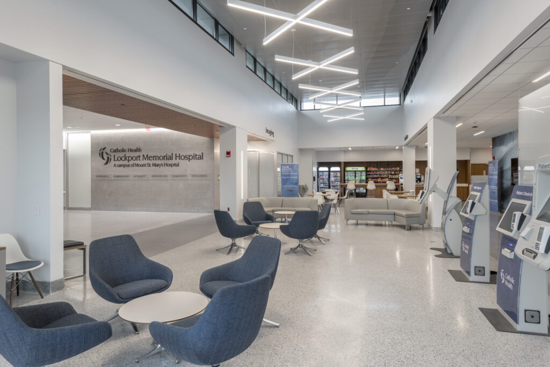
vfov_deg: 64.6
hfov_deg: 86.9
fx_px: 290
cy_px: 184
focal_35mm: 19
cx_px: 275
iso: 200
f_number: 11
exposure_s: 1/5
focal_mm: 19
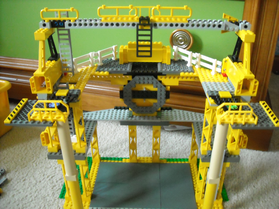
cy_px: 104
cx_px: 140
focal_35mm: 35
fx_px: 282
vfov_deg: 40.7
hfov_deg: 52.6
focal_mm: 5.7
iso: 800
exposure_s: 1/64
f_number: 2.8
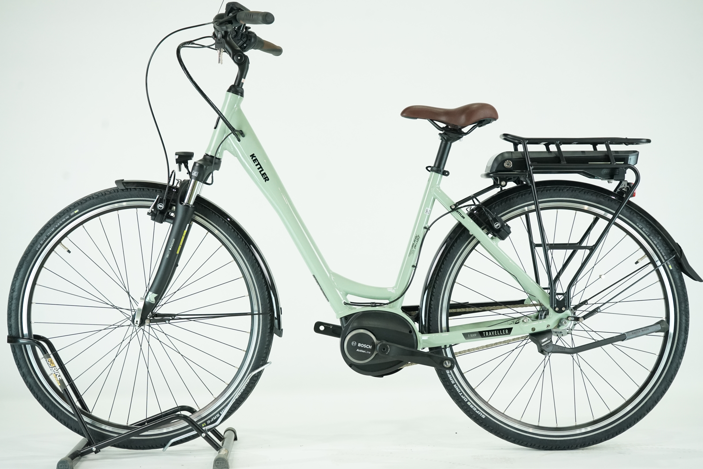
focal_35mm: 56
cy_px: 234
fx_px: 1093
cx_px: 352
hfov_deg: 35.6
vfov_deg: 24.2
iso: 2500
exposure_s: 1/200
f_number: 6.3
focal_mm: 56
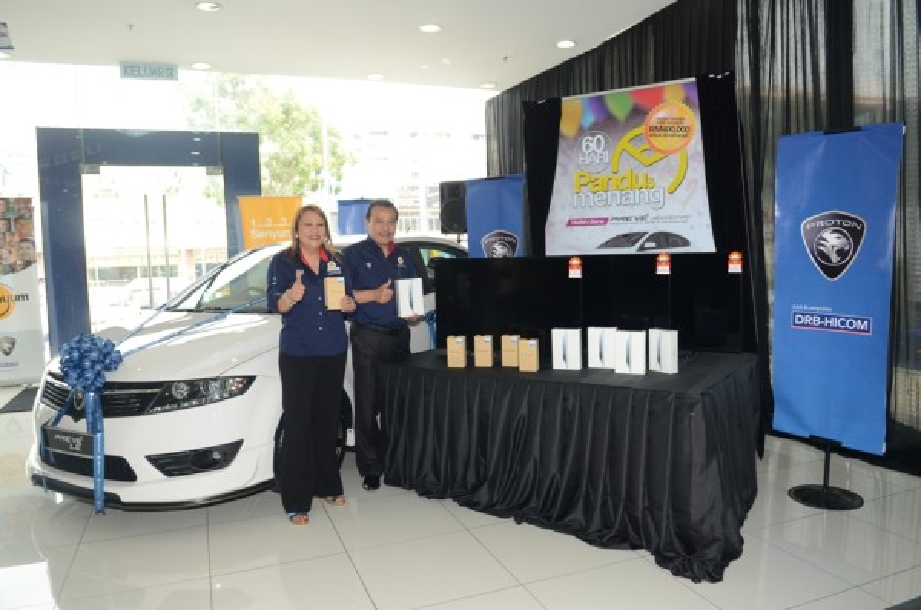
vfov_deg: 50.2
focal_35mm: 26
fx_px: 651
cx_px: 460
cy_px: 305
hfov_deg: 70.6
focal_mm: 17
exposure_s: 1/250
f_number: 4
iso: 400
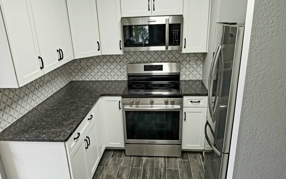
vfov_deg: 44.4
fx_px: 218
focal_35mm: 28
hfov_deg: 66.5
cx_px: 141
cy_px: 106
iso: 125
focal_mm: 4.25
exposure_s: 1/60
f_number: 1.7
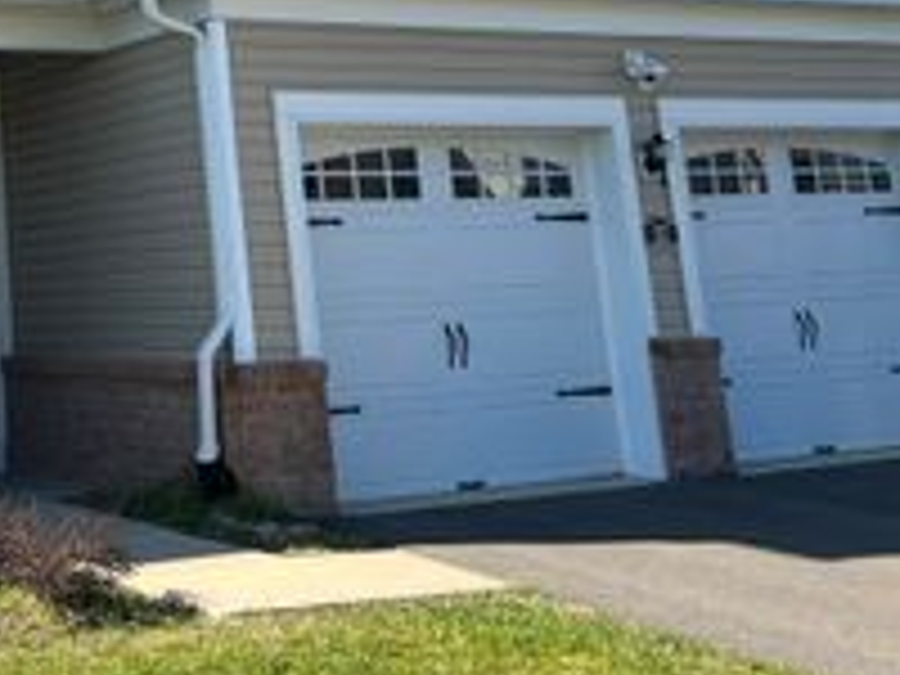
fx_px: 1690
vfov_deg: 21.2
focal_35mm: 65
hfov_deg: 27.5
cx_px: -63
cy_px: -115
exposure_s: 1/1901
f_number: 1.5
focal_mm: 5.7
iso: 50
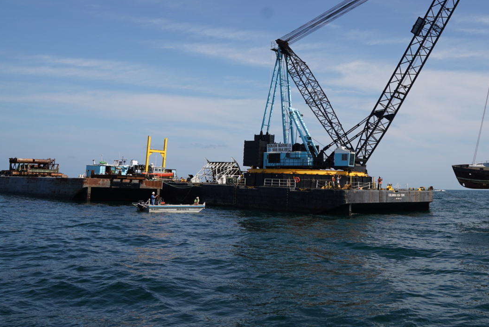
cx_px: 323
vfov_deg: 35.3
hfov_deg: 51.0
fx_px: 503
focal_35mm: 37
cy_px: 88
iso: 100
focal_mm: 24
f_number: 5.6
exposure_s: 1/640
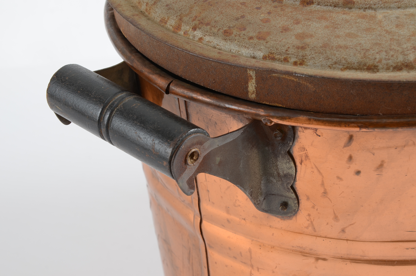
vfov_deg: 13.0
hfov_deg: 19.5
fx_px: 1211
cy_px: 138
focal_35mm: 105
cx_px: 208
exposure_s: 1/125
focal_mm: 70
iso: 200
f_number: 11
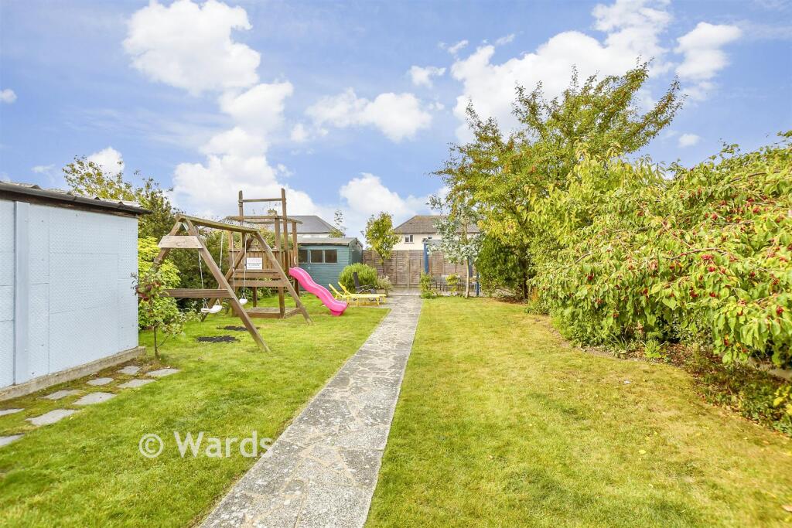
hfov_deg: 100.4
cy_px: 264
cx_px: 396
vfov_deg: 77.3
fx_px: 330
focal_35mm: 15
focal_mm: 10
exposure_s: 1/200
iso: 200
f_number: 8
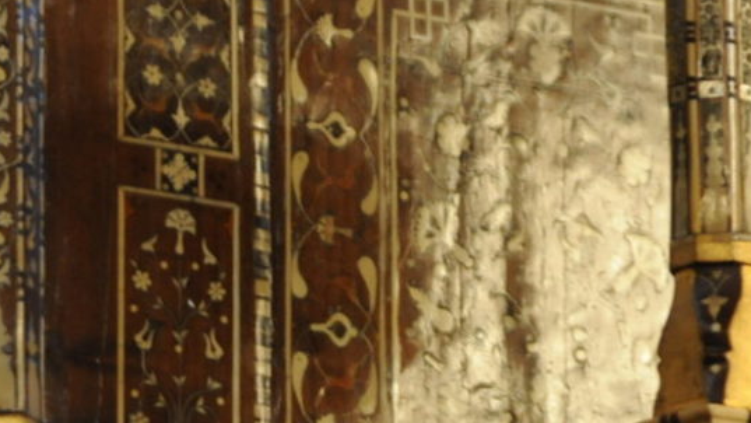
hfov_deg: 6.7
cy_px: 354
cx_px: 992
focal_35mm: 318
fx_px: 6332
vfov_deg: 3.8
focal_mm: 85
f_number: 4.5
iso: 2000
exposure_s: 1/80
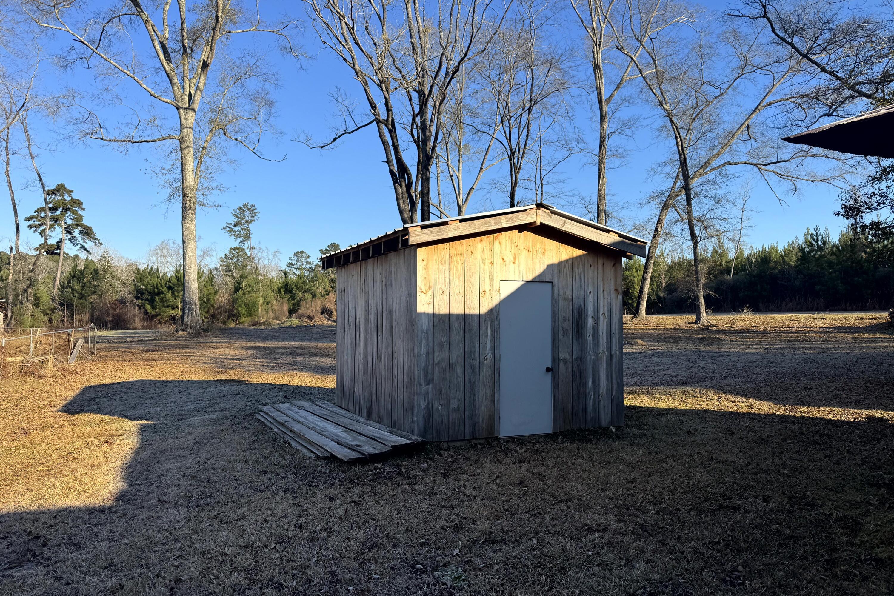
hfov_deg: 71.5
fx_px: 621
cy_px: 302
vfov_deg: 51.3
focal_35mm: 25
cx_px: 447
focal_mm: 6.76
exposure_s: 1/2506
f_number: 1.78
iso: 80
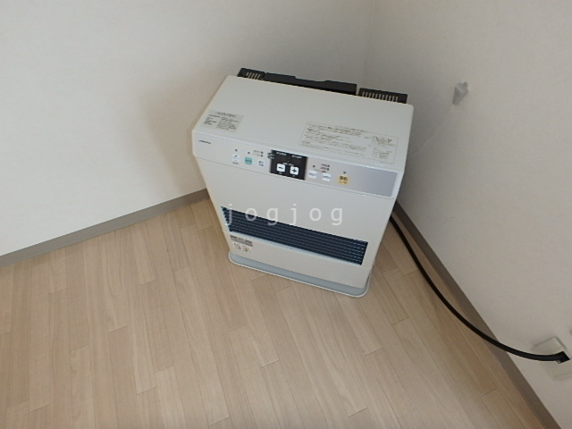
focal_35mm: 21
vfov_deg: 63.4
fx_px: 347
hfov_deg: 79.0
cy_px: 214
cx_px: 286
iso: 200
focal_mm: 3.7
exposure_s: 1/40
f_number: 3.5
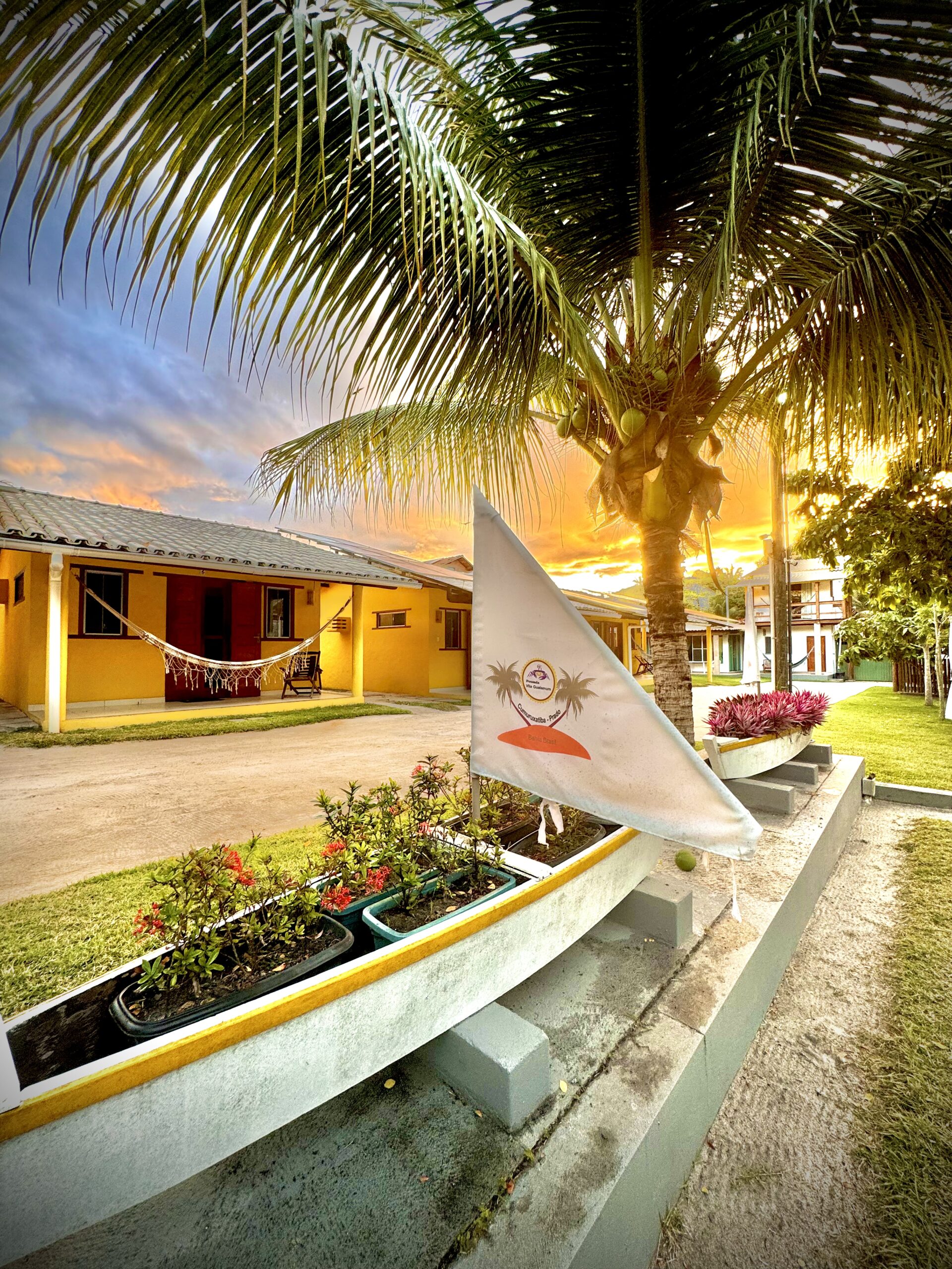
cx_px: 476
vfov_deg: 102.1
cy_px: 634
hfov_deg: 85.7
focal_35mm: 14
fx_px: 513
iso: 50
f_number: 2.2
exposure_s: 1/99
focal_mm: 2.22
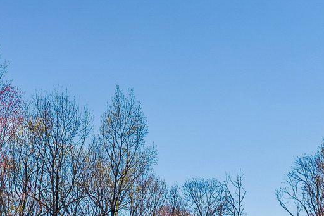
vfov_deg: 20.0
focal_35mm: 60
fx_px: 540
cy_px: 309
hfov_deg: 32.2
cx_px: 48
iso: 400
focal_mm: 10
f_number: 8
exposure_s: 1/1250
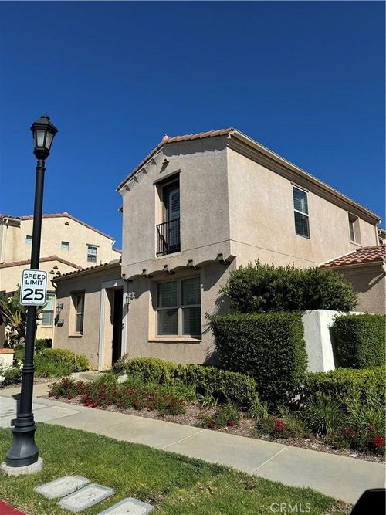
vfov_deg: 71.6
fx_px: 357
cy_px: 258
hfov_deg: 56.8
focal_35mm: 24
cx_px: 193
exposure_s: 1/7937
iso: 80
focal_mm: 6.76
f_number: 1.78
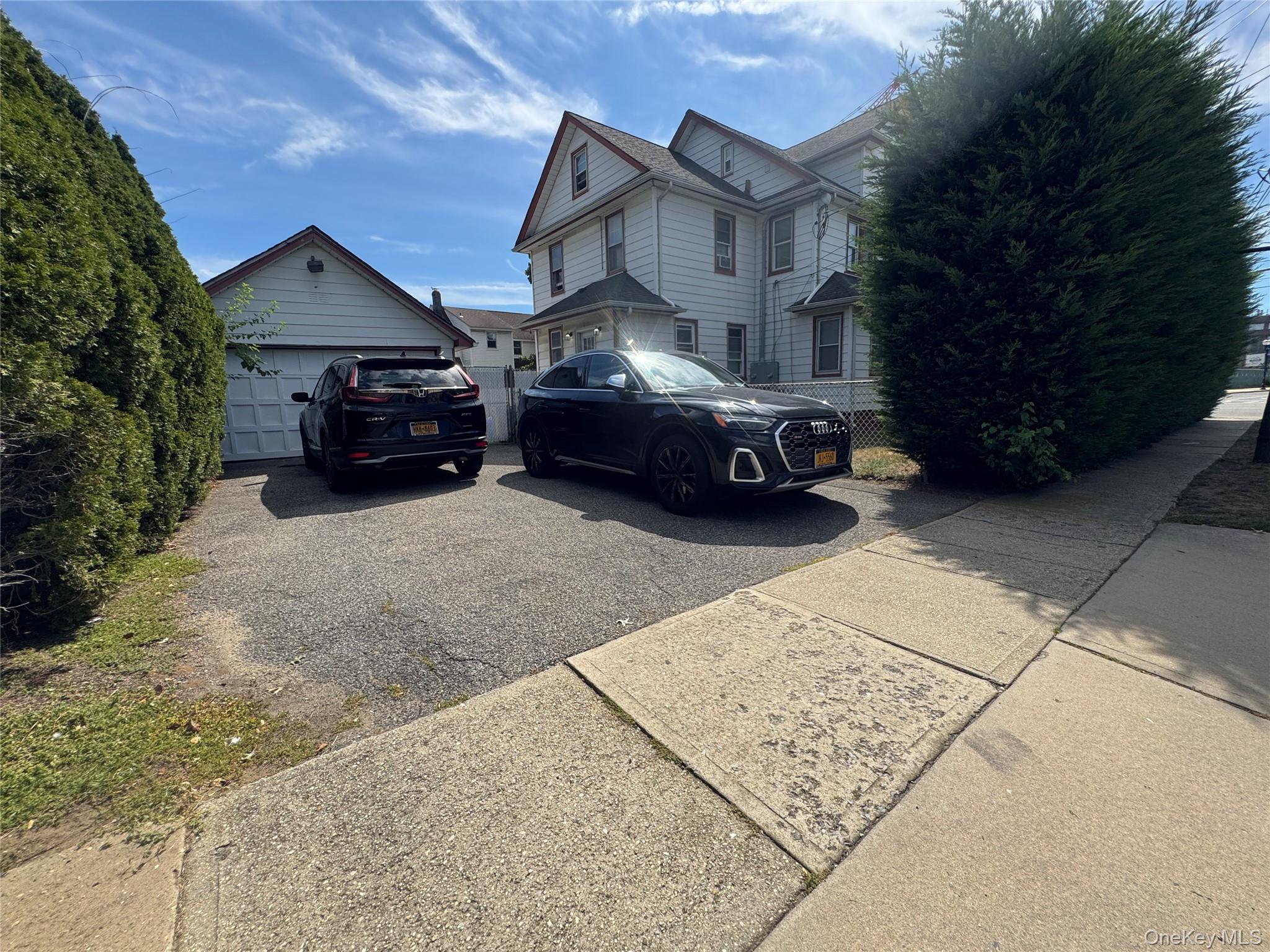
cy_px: 476
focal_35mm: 14
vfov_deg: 85.7
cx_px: 635
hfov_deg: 102.1
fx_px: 514
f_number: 2.2
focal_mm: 2.22
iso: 50
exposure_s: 1/1789
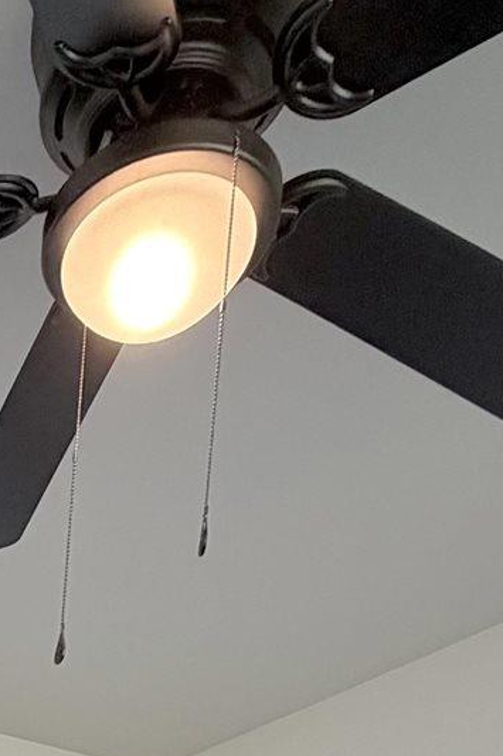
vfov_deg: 20.3
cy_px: 1428
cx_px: -347
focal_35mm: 63
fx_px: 1321
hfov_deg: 18.0
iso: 125
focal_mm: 2.22
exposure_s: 1/121
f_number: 2.2
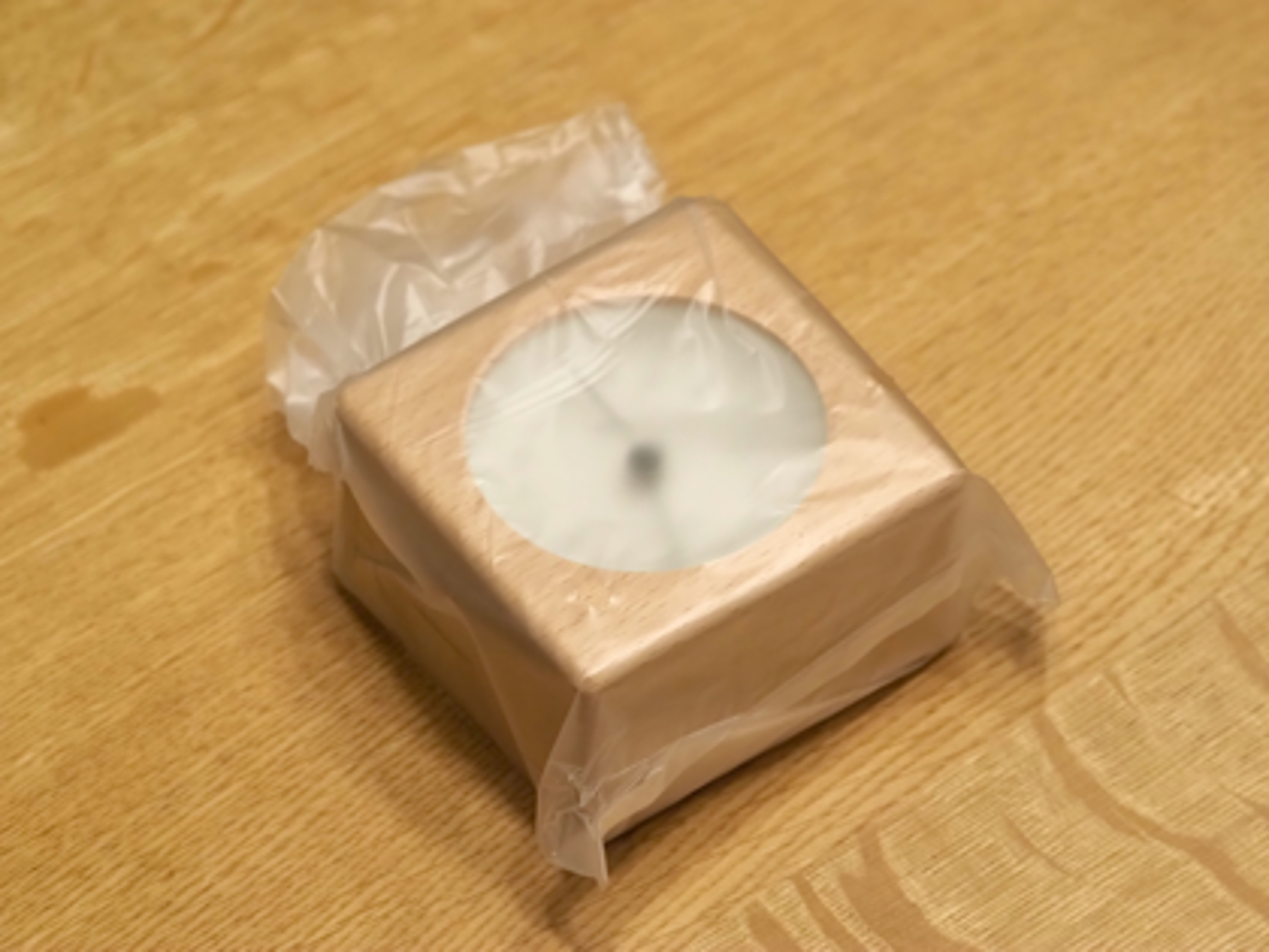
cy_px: 476
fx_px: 4399
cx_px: 634
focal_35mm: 120
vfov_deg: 12.3
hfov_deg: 16.4
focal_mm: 60
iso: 2000
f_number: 5.6
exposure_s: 1/125
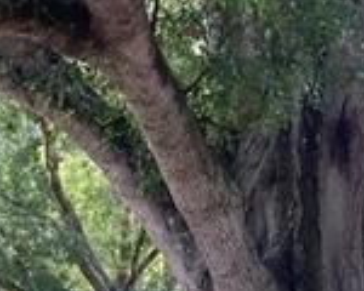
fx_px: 1508
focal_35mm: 140
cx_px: 70
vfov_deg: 11.0
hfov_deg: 13.7
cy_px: 269
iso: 25
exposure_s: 1/121
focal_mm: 3.99
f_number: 1.8
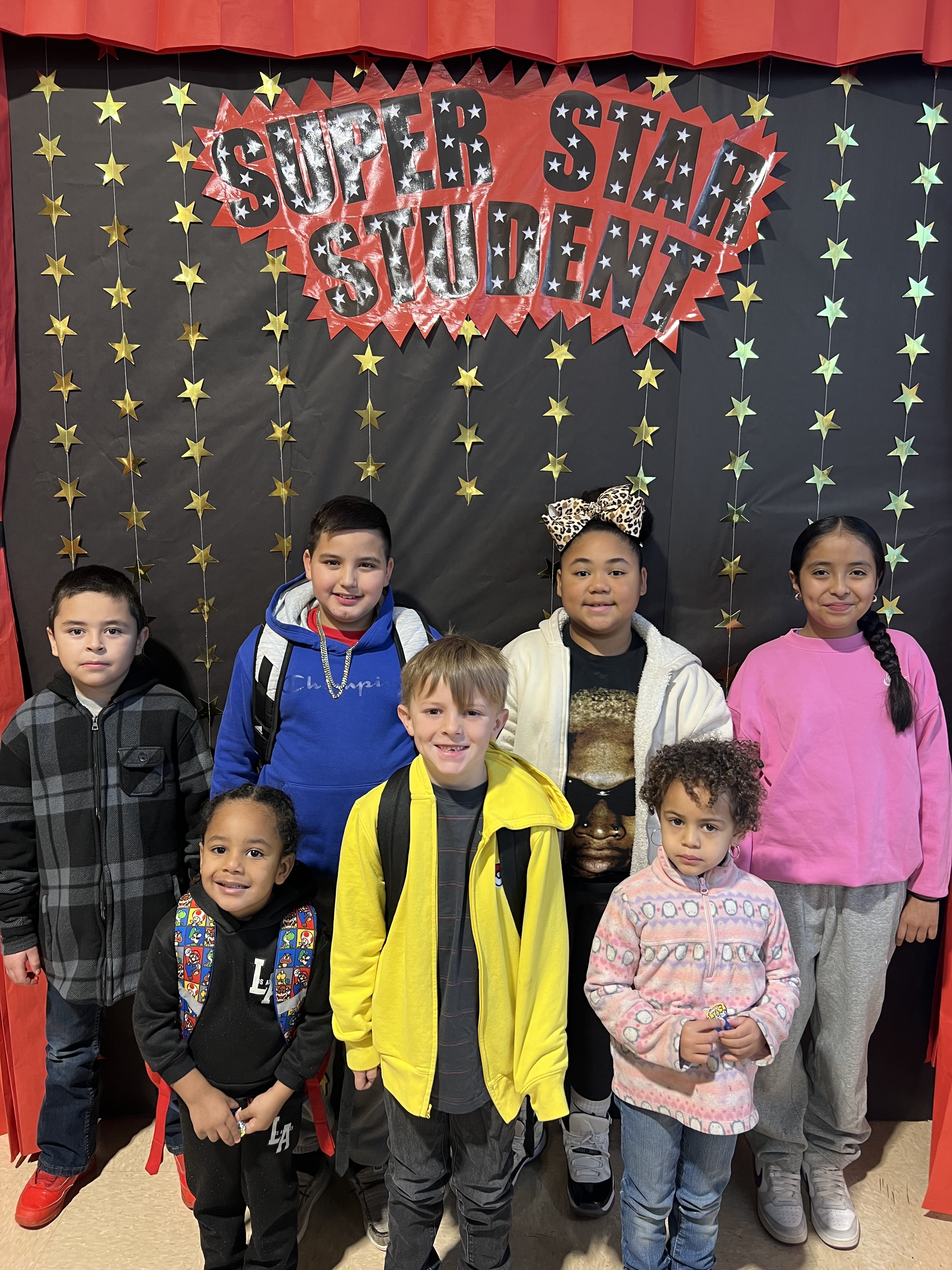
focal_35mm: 26
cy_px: 635
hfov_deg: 53.1
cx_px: 476
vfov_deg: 67.3
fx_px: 953
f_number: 1.5
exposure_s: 1/60
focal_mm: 5.7
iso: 100
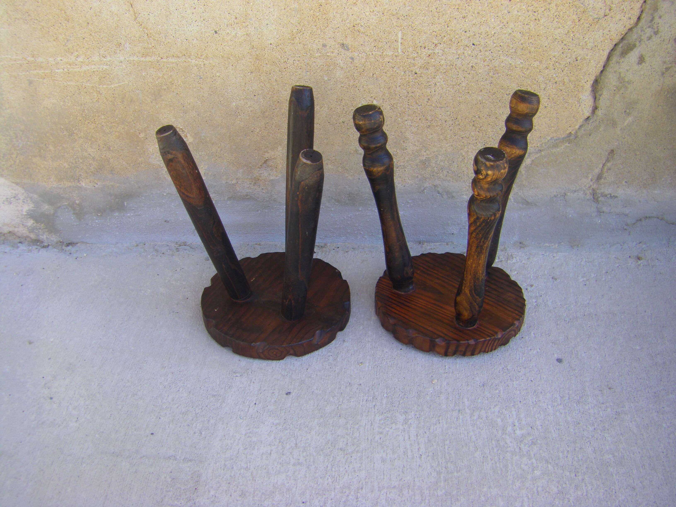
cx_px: 338
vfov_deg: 37.7
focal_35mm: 38
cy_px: 254
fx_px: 742
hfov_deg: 49.0
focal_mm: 6.3
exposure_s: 1/160
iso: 64
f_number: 3.5
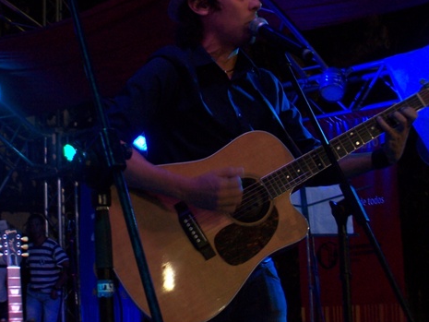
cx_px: 211
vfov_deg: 15.6
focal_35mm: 95
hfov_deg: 20.6
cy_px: 125
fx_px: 1178
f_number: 3.2
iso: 140
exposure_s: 1/8
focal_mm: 11.5
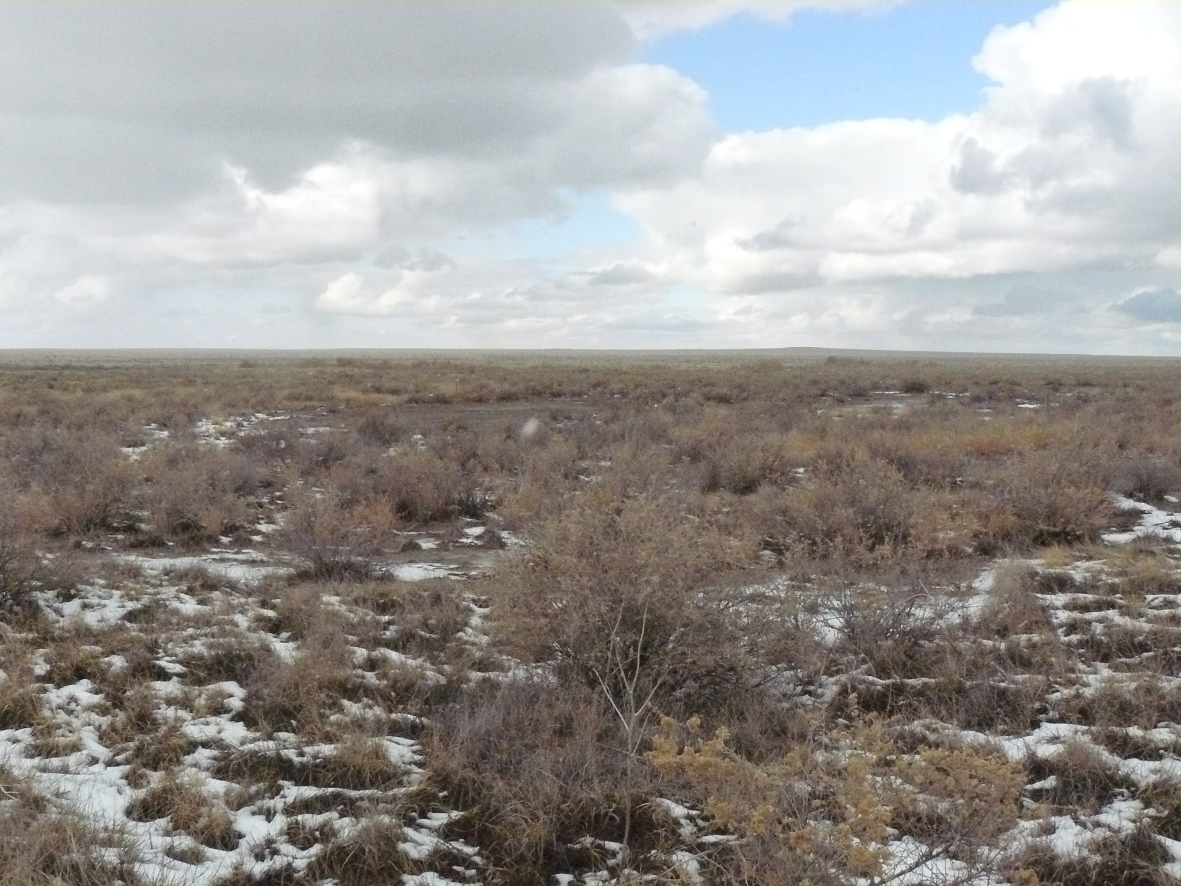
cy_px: 443
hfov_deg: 51.4
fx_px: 1228
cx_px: 590
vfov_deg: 39.7
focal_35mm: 36
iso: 800
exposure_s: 1/1000
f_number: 8
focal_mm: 6
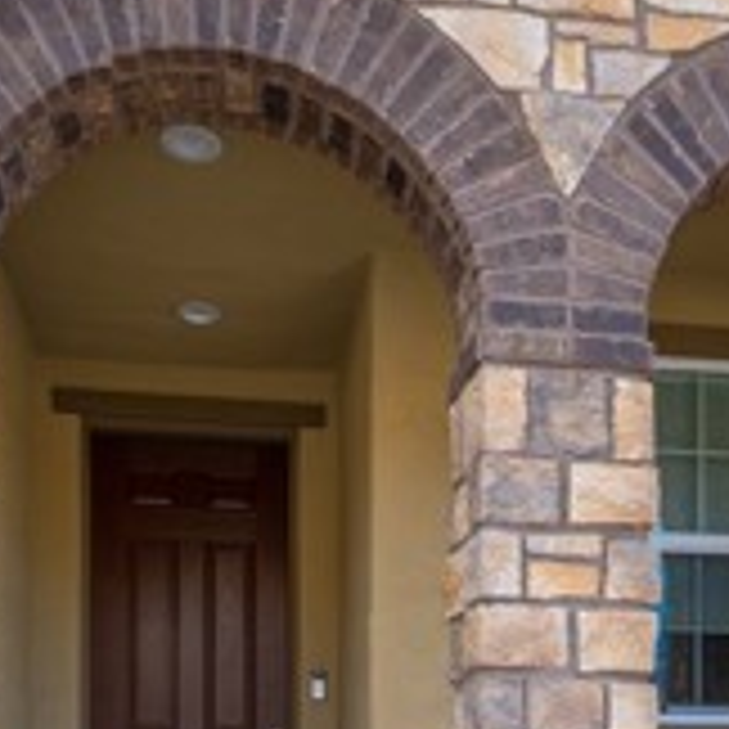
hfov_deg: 36.0
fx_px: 1120
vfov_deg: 31.6
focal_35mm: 47
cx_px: 400
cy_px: 817
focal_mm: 14
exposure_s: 1/60
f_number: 8
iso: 100
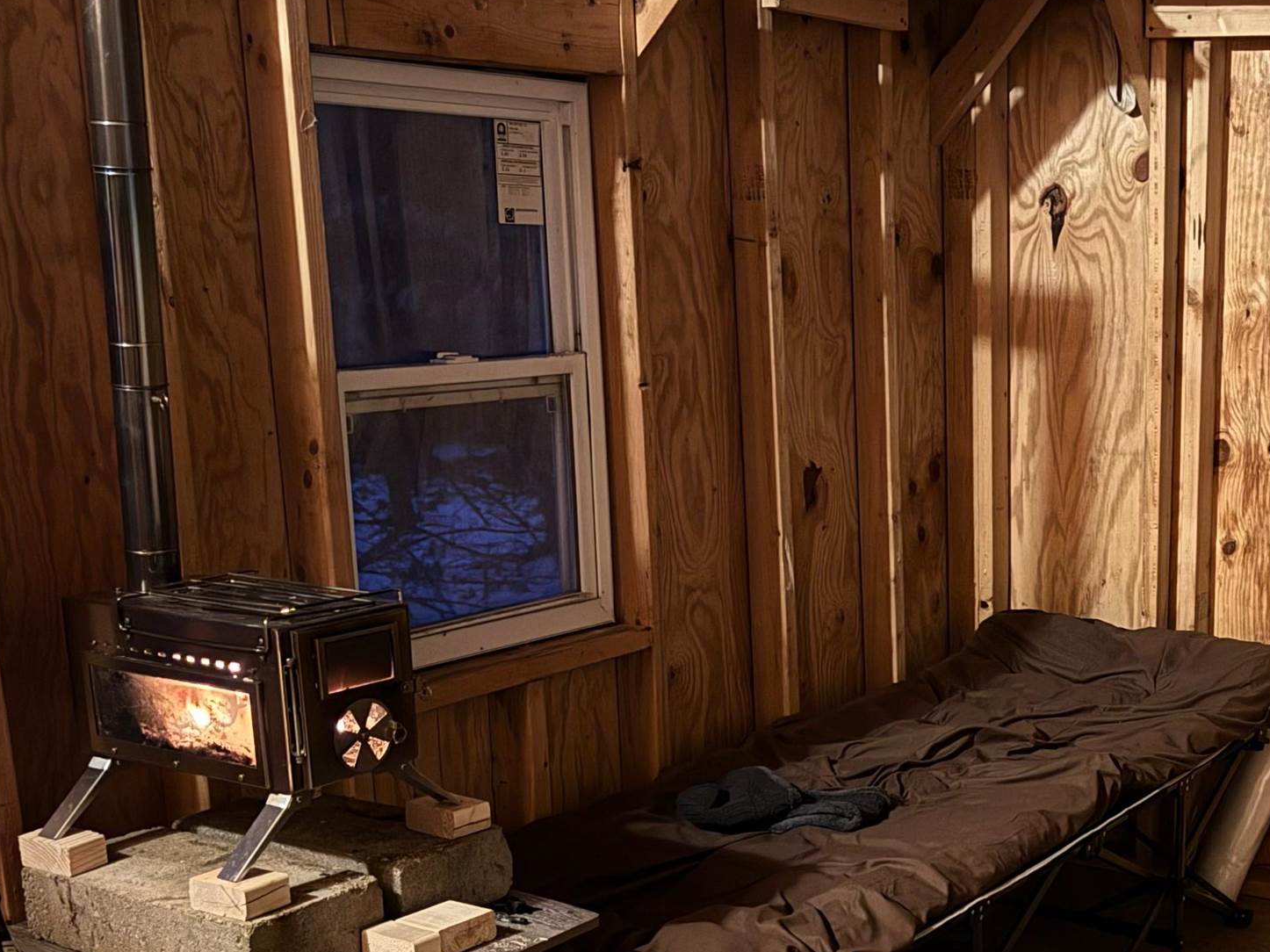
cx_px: 1143
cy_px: 719
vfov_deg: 28.1
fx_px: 1871
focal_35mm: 51
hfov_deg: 35.3
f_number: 1.78
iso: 1000
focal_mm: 6.76
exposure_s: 1/11
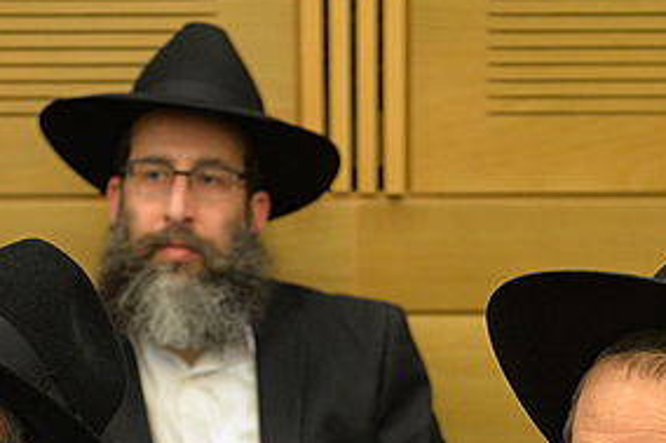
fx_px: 2607
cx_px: 354
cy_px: 593
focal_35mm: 141
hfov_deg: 14.6
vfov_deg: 9.5
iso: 2500
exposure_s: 1/200
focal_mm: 50
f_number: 3.2
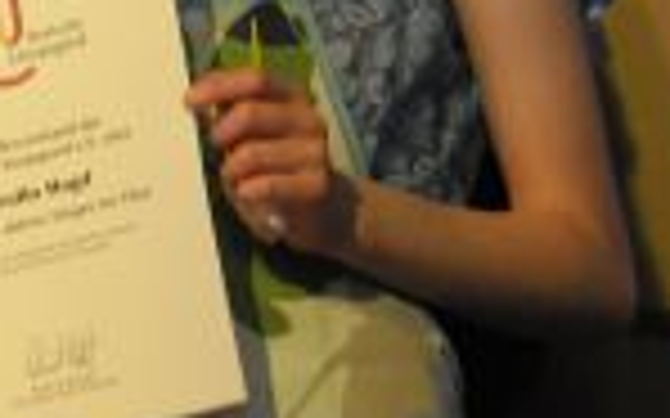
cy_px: -90
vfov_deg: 4.6
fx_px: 5239
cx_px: 126
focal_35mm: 287
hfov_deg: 7.3
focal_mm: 70
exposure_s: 1/30
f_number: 5.3
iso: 1800
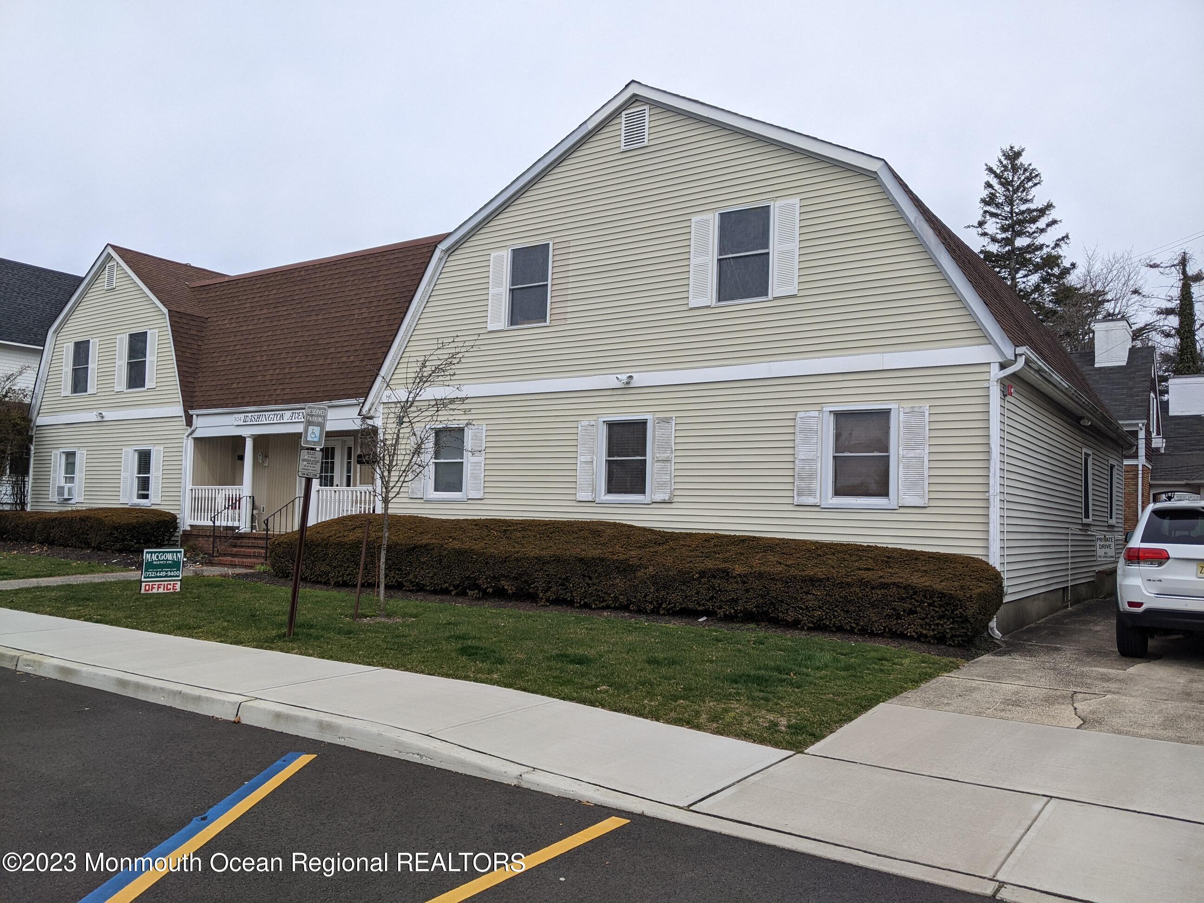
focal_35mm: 27
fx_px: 939
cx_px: 602
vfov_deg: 51.4
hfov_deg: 65.3
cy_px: 452
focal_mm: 4.44
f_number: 1.8
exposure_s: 1/2611
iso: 67
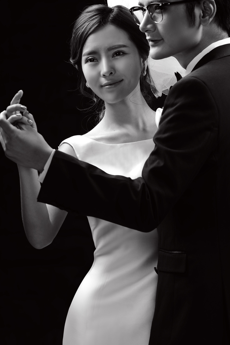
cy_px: 167
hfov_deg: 7.9
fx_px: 1666
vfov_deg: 11.8
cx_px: 154
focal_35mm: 174
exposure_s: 1/100
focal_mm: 120
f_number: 5.6
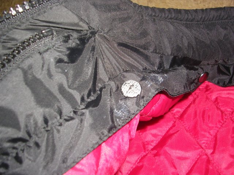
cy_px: 88
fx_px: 257
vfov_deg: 37.7
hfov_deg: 49.0
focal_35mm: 38
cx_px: 117
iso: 50
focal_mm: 5.8
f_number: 2.8
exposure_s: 1/60.1
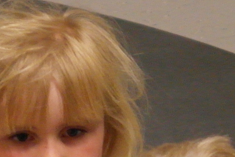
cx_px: 445
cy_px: 74
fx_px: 3708
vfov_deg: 2.4
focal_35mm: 568
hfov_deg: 3.6
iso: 1600
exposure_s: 1/30
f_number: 5.6
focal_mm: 50
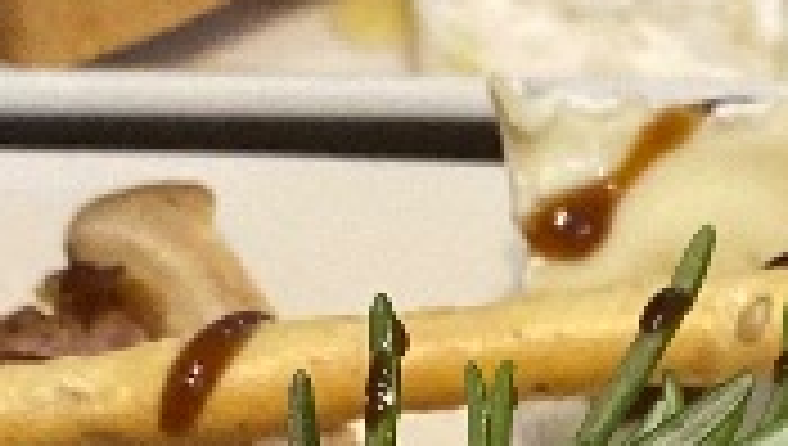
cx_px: 1261
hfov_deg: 10.6
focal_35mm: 194
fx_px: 4059
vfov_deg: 6.0
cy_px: 1045
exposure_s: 1/50
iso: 200
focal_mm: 4.25
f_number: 1.8
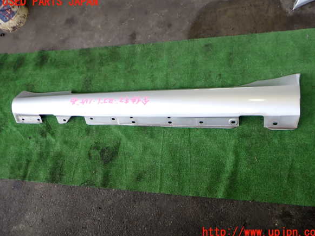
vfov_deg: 45.4
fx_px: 282
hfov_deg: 58.4
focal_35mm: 31
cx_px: 162
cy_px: 117
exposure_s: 1/125
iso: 160
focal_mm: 5.4
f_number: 2.3
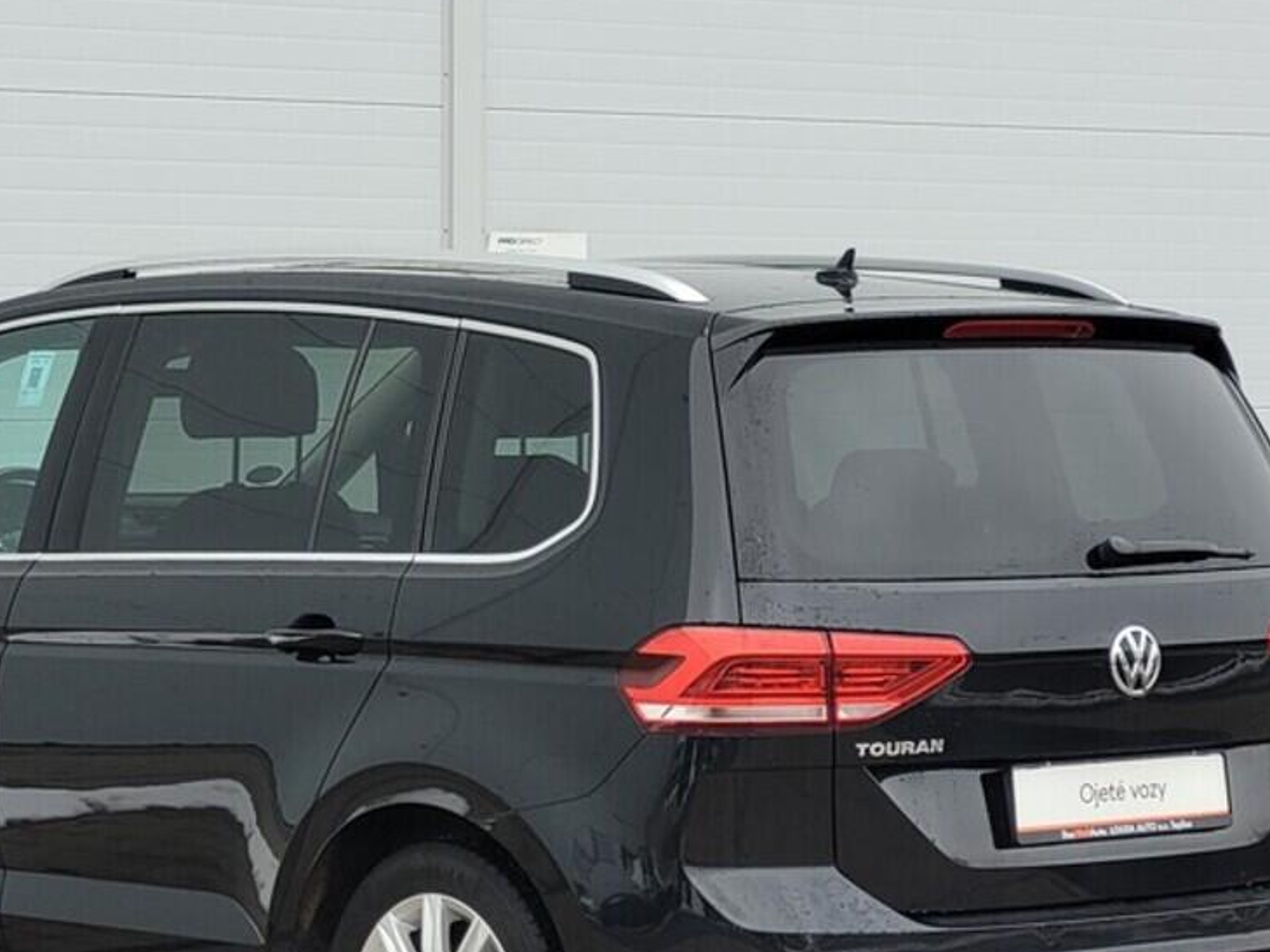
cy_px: 693
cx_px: 424
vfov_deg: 9.9
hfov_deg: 13.1
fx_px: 5501
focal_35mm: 150
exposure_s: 1/120
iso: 40
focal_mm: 7.12
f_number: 2.4
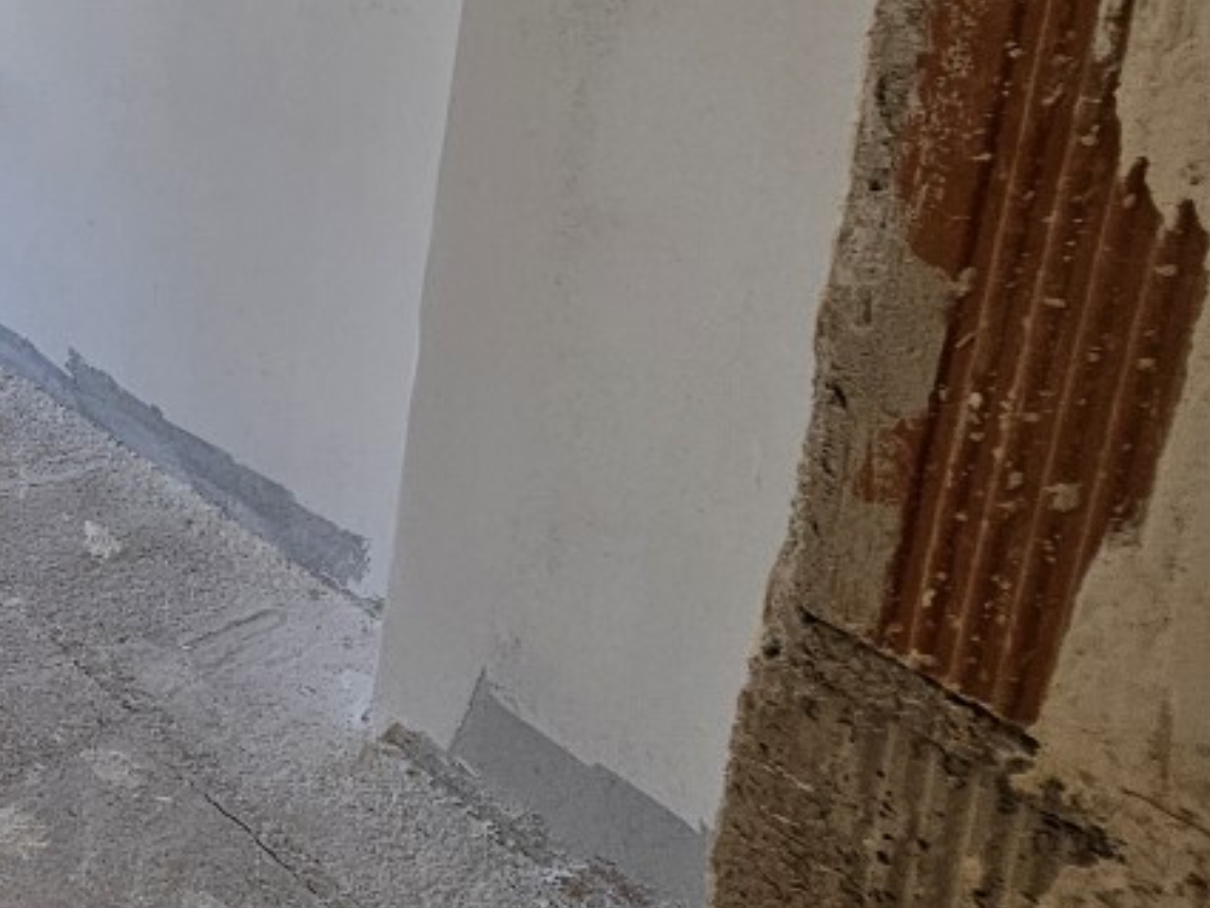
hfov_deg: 28.7
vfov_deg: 29.9
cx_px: -581
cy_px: -68
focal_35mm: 44
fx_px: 1538
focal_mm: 2.2
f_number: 2.2
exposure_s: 1/159
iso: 50
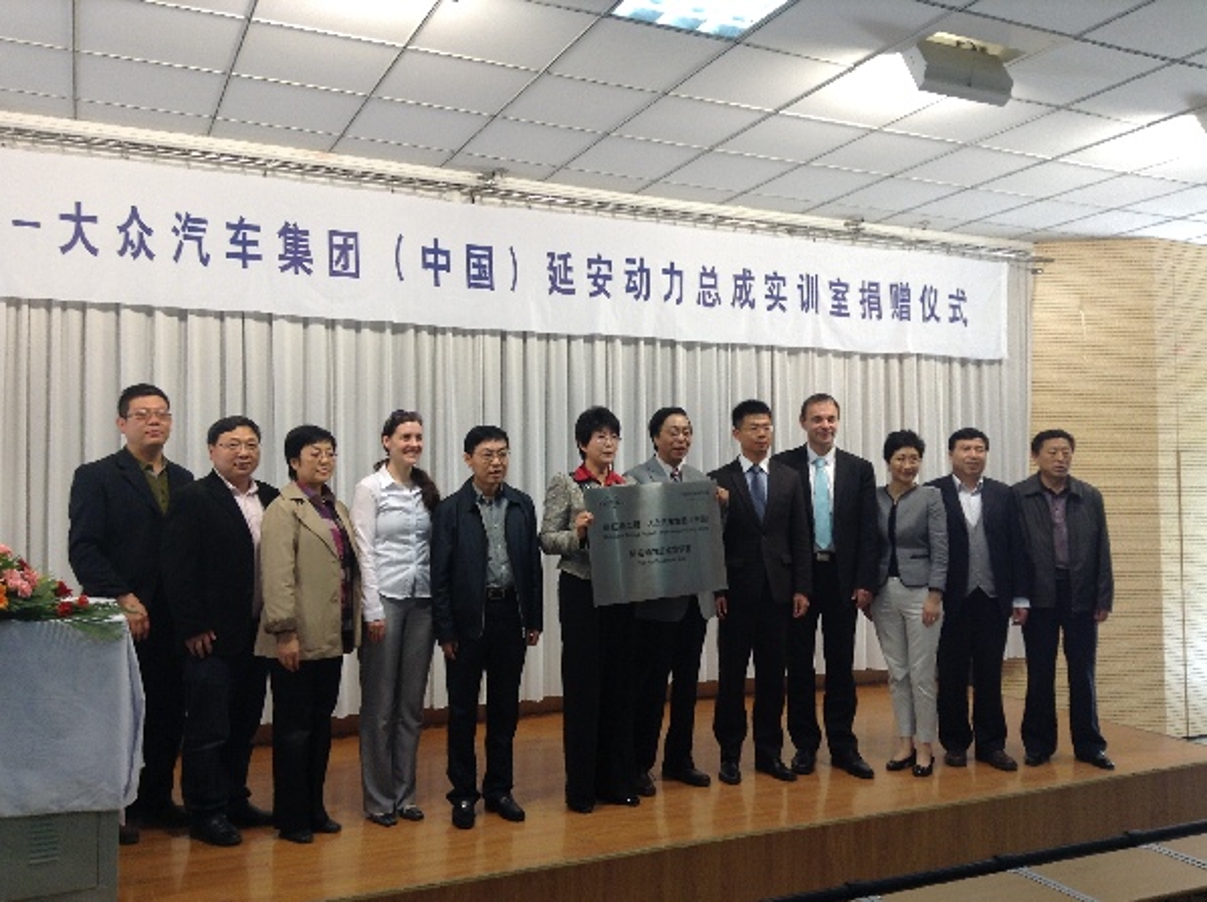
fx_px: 1149
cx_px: 604
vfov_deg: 42.9
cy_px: 451
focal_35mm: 33
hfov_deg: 55.4
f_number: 2.4
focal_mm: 3.3
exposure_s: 1/24
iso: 32
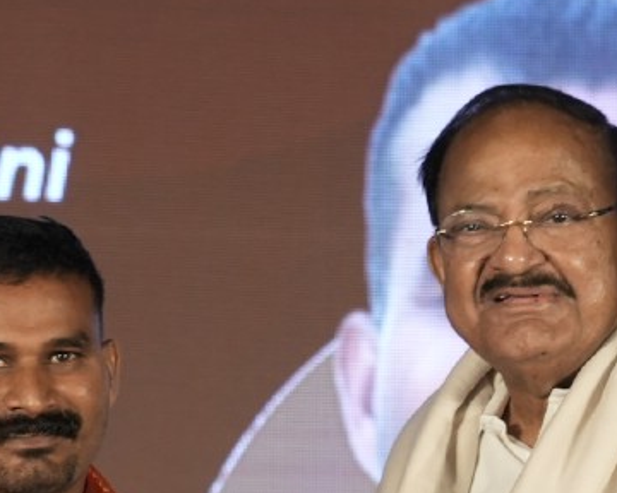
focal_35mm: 372
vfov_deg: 4.1
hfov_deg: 5.2
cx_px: 548
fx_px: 6793
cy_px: 672
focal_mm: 68
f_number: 4
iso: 800
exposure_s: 1/250
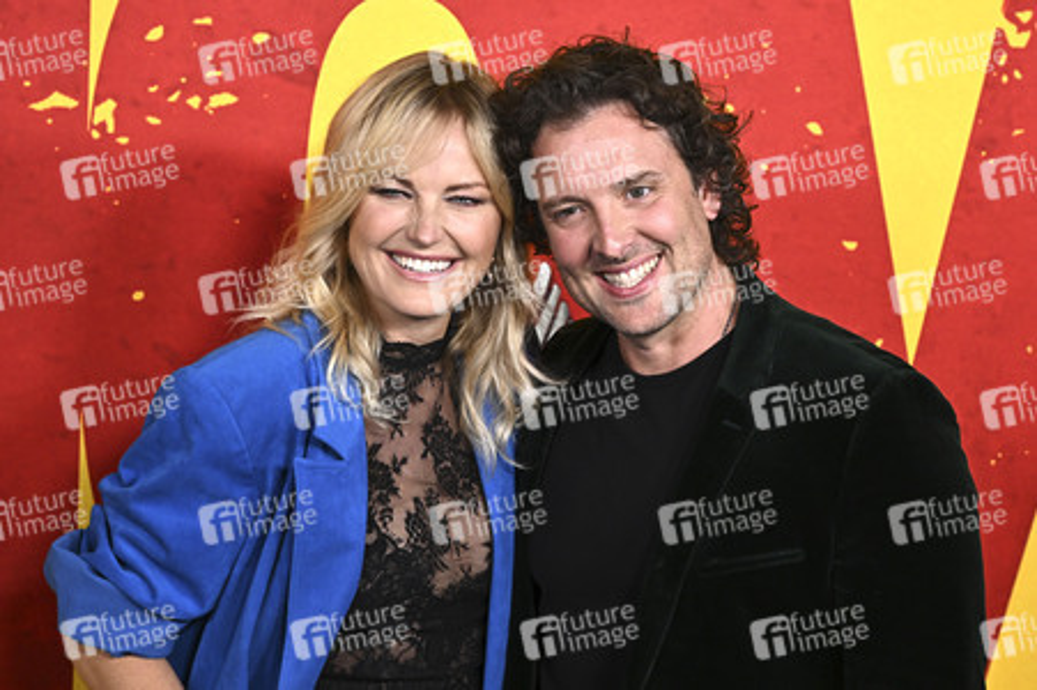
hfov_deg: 27.0
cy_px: 345
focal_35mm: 75
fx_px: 2159
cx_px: 518
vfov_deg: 18.2
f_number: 6.3
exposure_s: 1/250
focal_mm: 75
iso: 2000
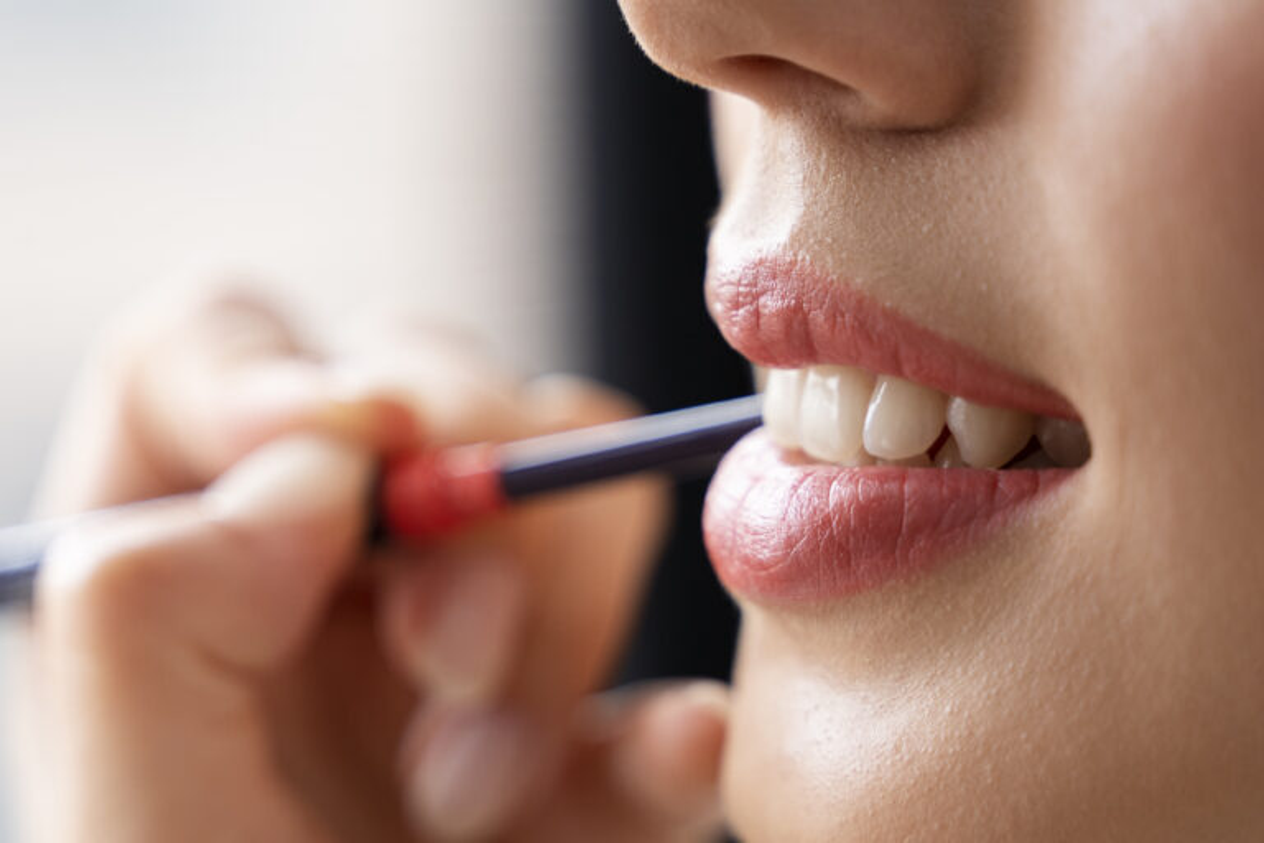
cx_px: 632
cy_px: 422
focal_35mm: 112
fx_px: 3932
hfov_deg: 18.3
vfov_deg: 12.2
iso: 640
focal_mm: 75
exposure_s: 1/160
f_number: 3.2
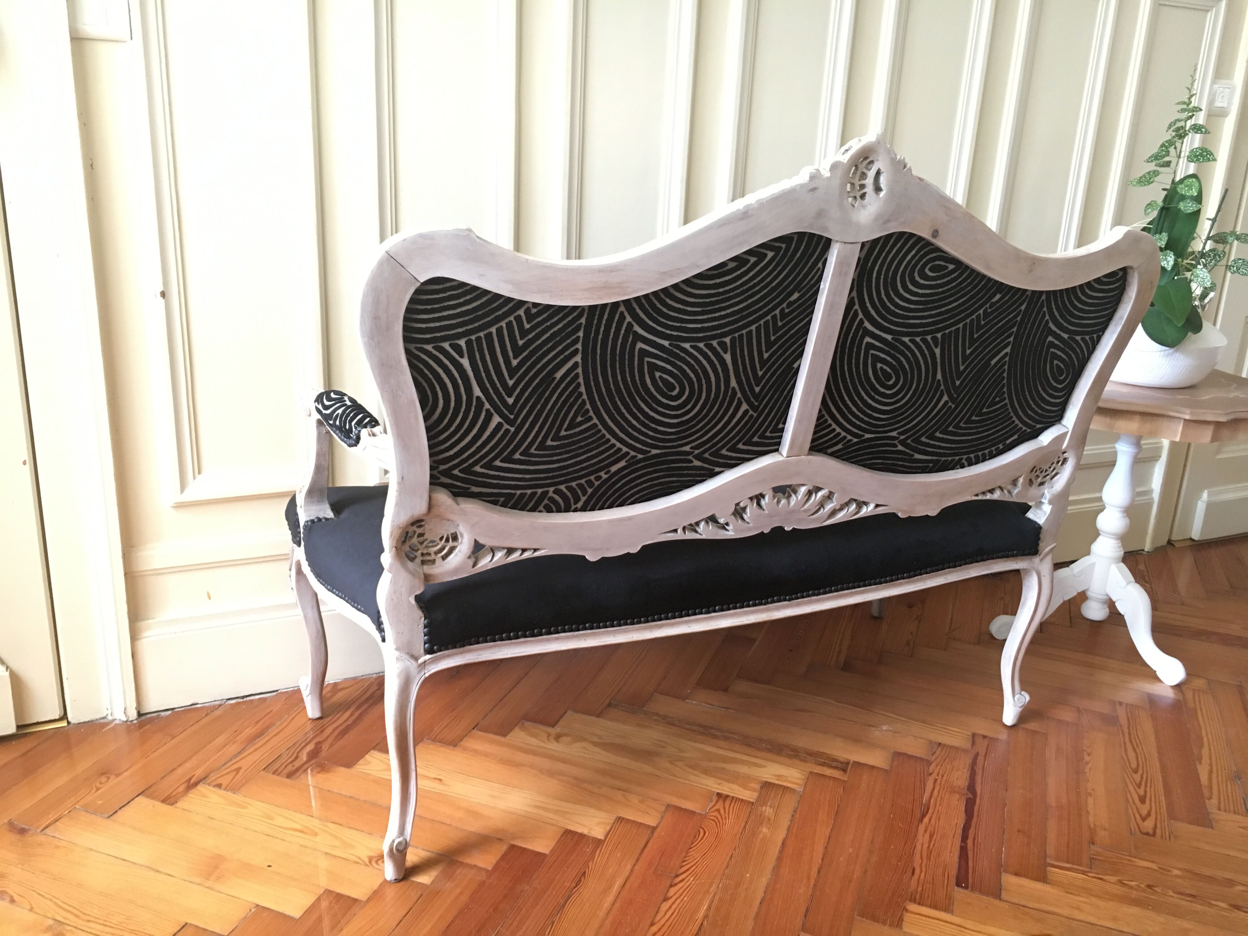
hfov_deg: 61.7
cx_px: 624
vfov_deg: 48.2
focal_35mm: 29
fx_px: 1046
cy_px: 468
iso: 200
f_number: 2.2
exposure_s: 1/33
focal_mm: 4.15
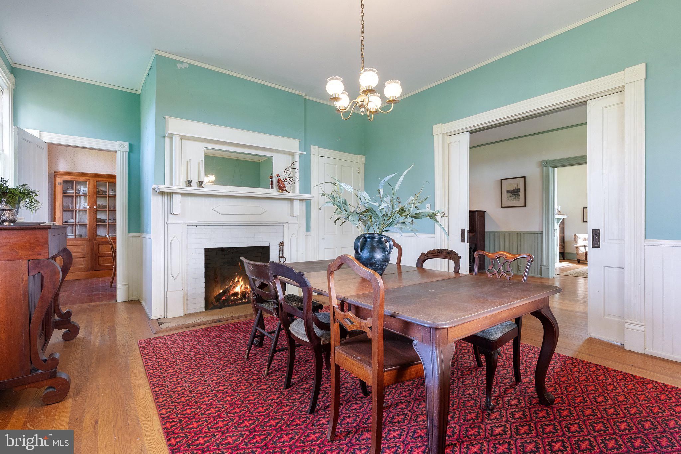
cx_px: 340
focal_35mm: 16
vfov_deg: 73.8
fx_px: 303
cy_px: 227
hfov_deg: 96.7
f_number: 8
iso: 640
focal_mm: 16
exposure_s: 1/2.5
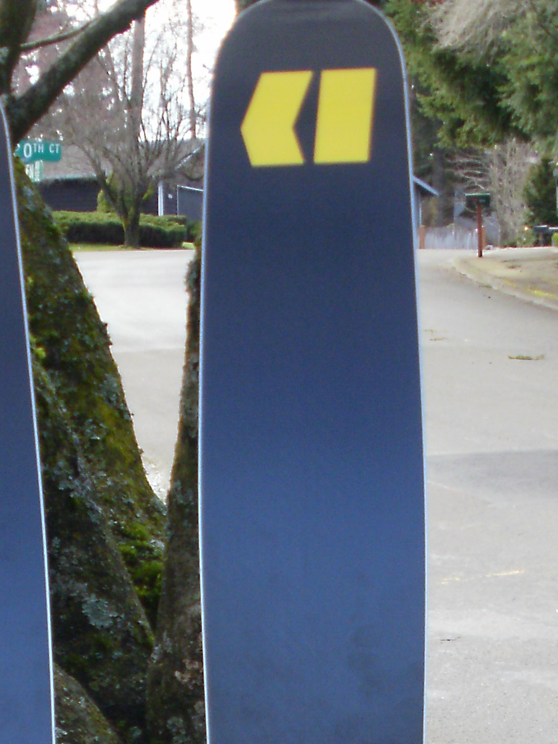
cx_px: 170
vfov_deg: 17.0
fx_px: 2343
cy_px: 975
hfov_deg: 13.6
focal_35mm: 109
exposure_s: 1/125
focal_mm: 6.3
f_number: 3.5
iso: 100
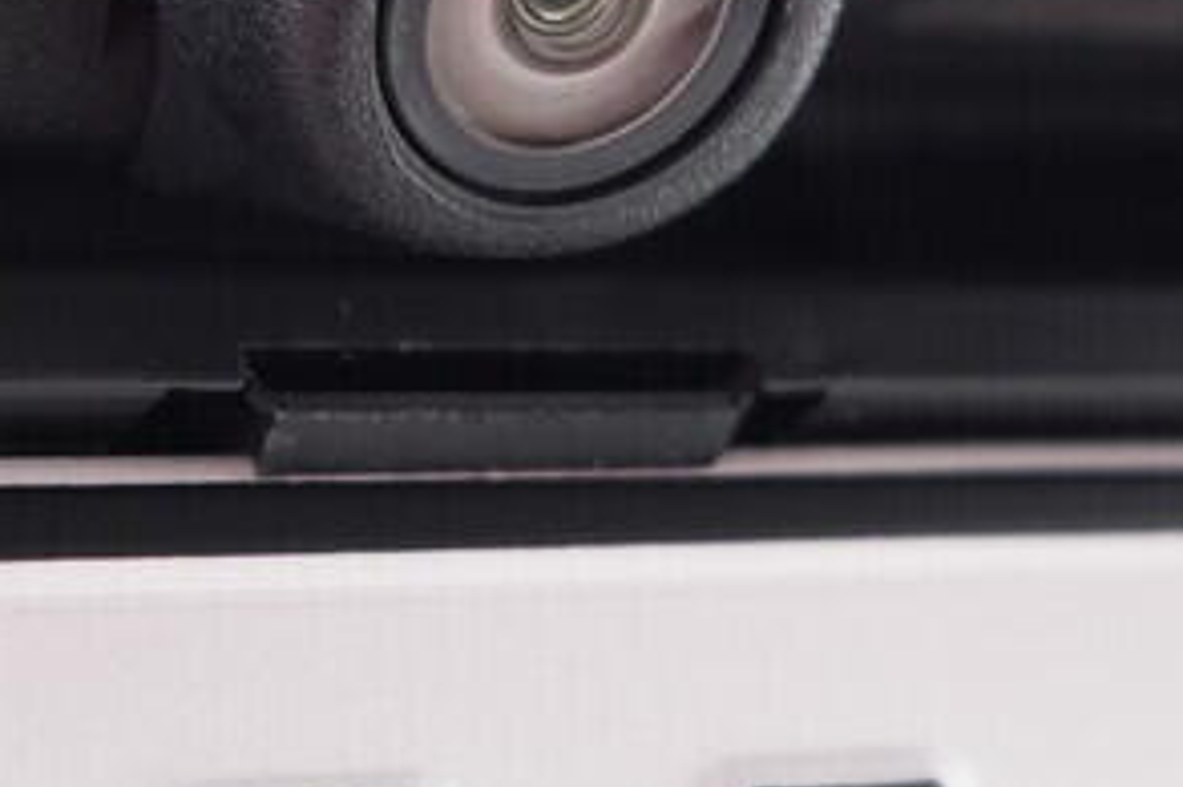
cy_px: -200
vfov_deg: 10.7
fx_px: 4138
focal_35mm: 126
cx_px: 497
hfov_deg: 16.3
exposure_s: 1/40
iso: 500
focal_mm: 24
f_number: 2.8
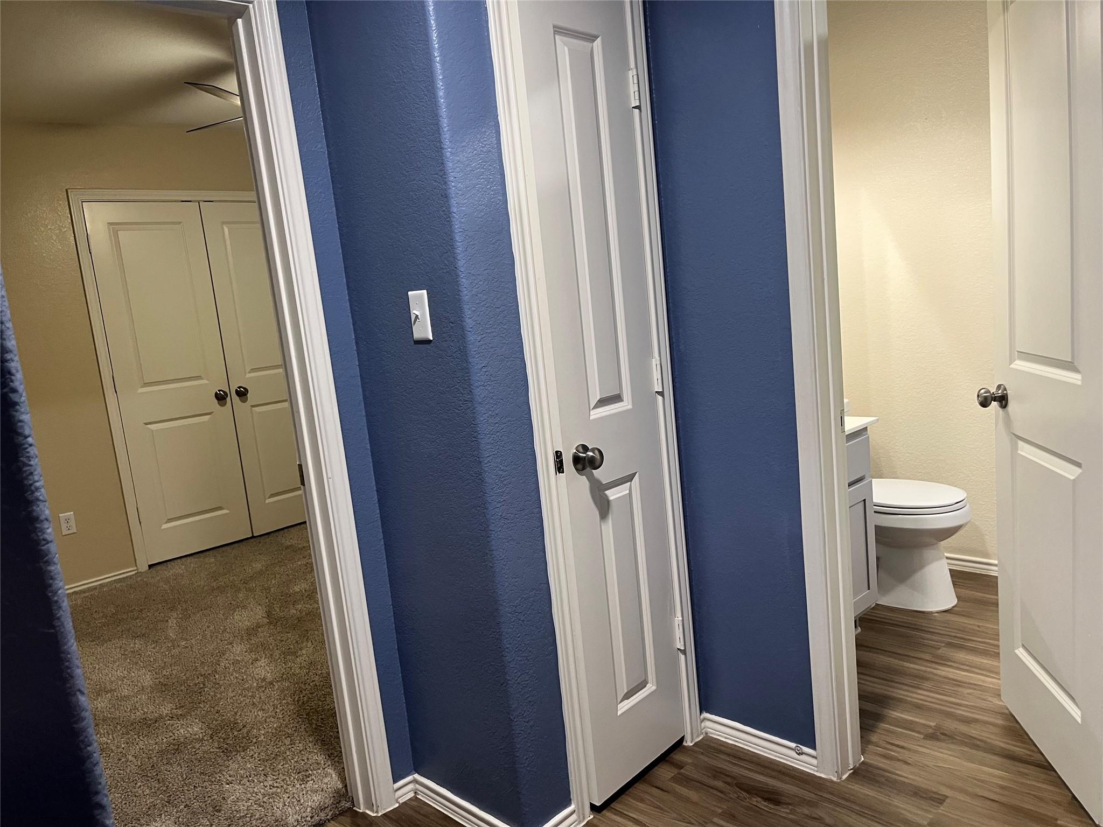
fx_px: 828
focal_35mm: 26
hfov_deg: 67.3
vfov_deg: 53.1
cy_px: 414
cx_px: 552
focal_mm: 5.1
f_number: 1.6
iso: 160
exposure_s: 1/60
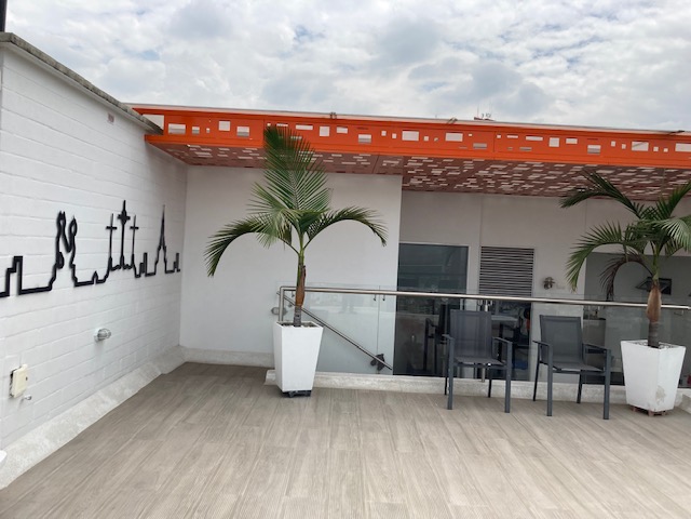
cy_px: 260
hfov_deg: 63.4
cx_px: 346
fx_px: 559
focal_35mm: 28
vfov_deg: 49.7
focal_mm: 3.99
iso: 20
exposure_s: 1/2288
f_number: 1.8
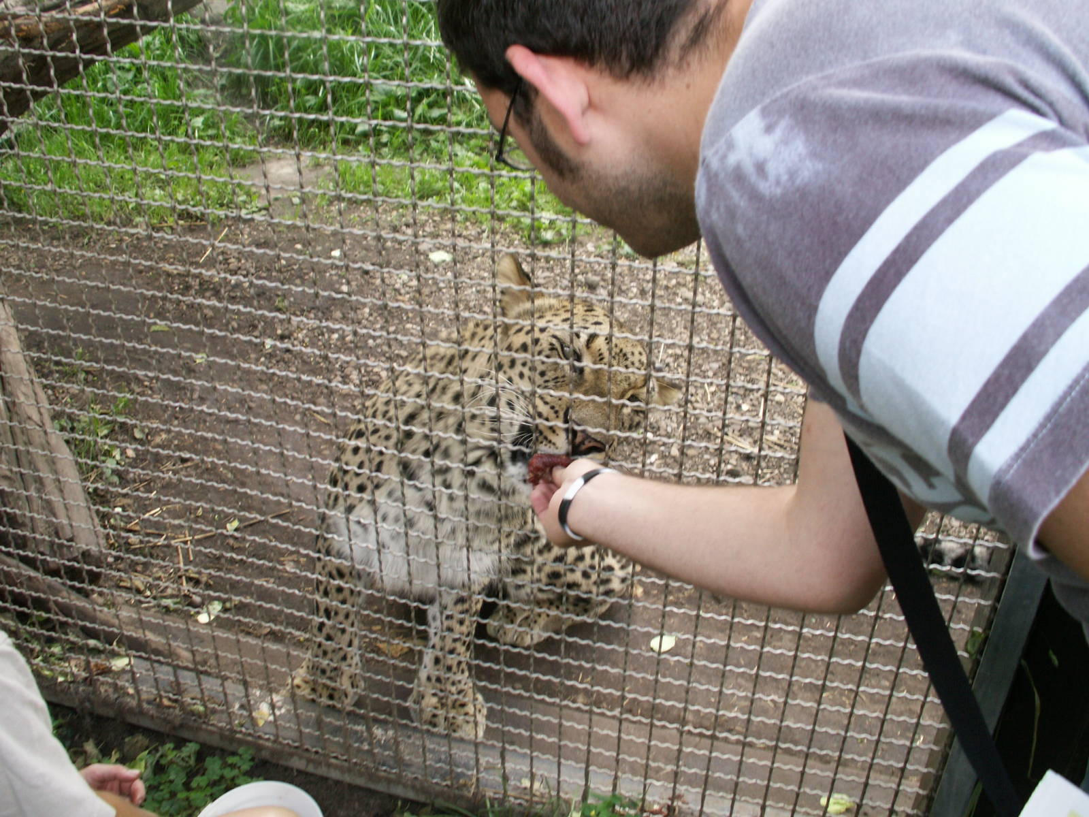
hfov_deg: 52.6
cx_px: 544
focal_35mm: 35
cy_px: 408
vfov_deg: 40.7
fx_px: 1101
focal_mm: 5.86
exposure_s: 1/40
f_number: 2.8
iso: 64
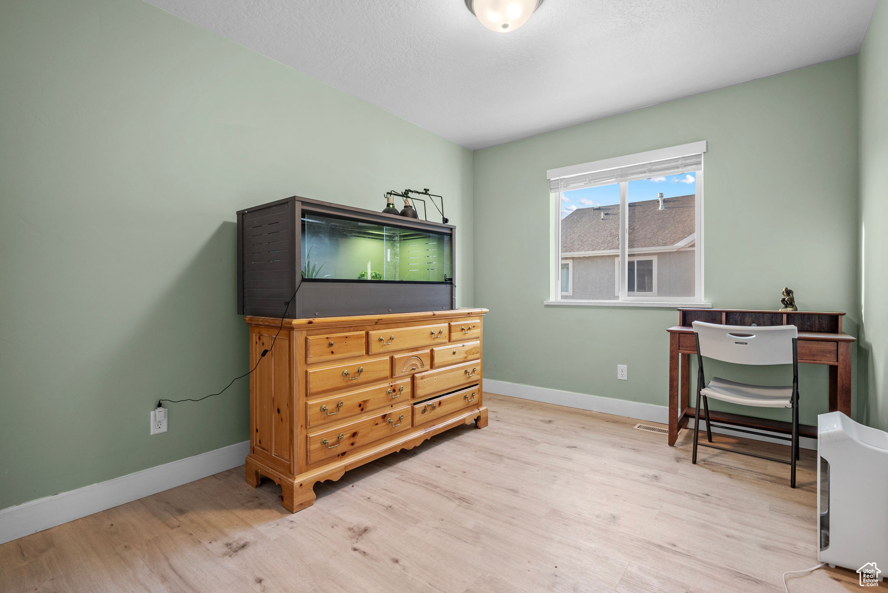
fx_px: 407
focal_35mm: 16
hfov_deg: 95.0
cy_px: 296
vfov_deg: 72.1
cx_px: 444
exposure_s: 1/2
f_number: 8
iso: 500
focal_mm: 16.5
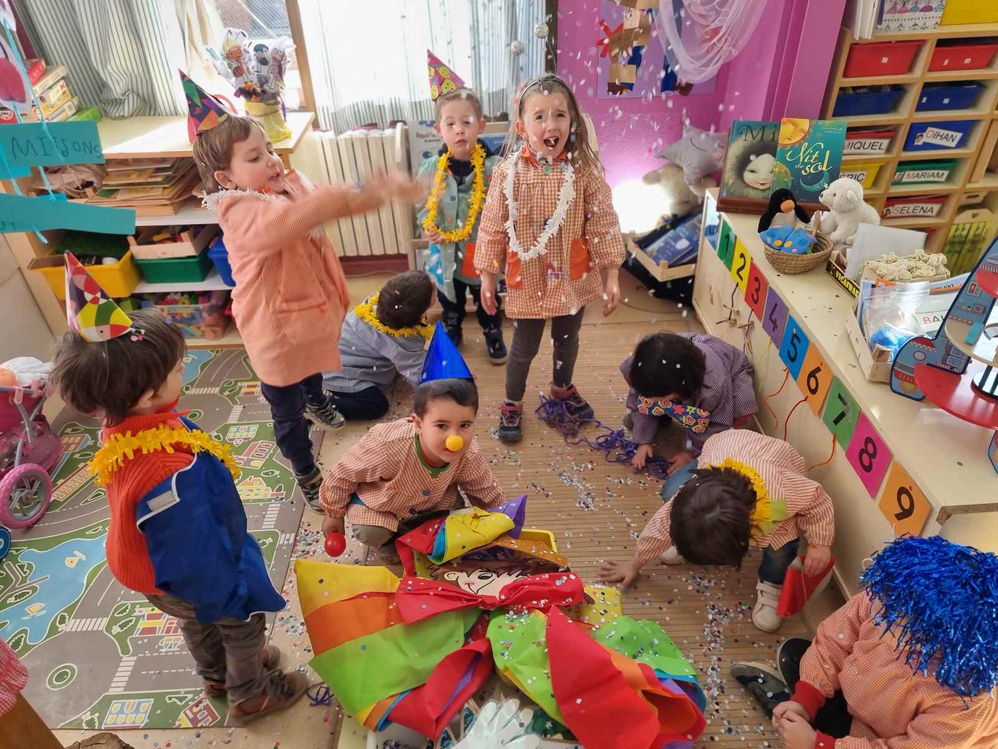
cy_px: 374
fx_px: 692
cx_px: 499
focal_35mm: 24
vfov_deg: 56.8
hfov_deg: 71.6
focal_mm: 6.7
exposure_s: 1/100
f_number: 1.8
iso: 64
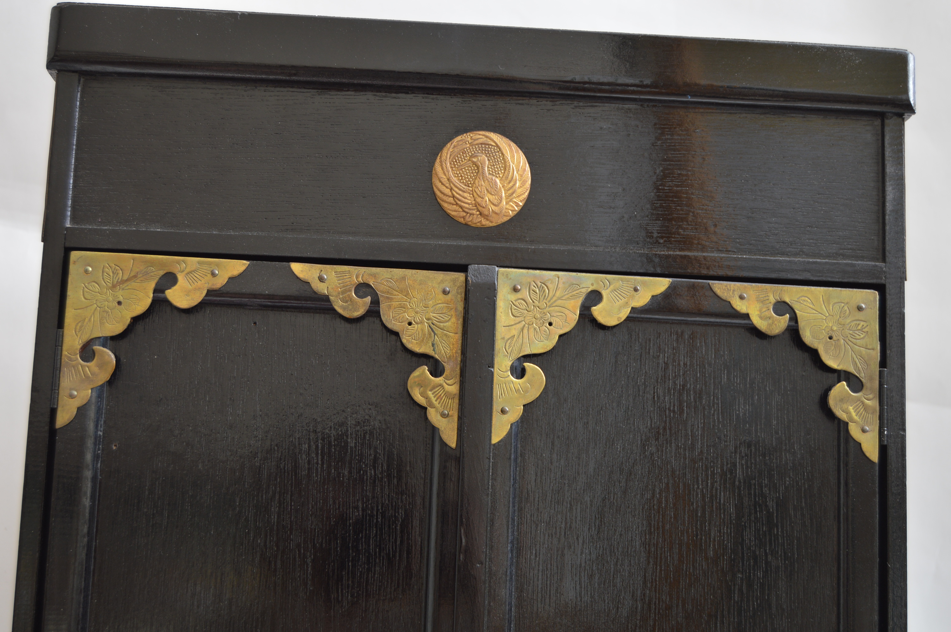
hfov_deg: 37.9
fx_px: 1386
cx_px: 476
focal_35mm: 52
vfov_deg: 25.7
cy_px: 316
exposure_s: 1/125
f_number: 5
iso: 200
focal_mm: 35
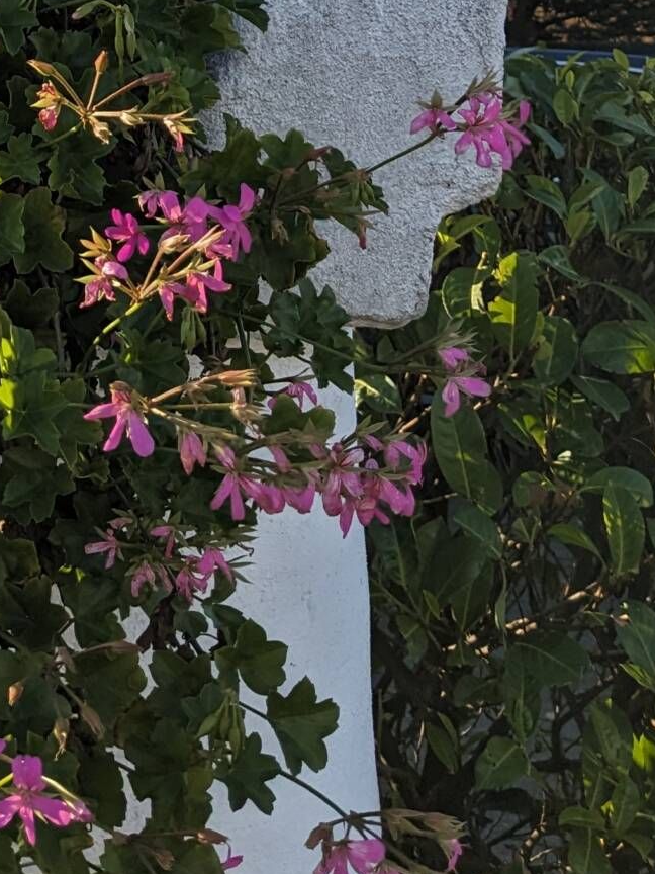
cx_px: -127
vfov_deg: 22.0
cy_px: -262
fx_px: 2018
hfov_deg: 17.6
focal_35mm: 80
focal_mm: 4.38
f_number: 1.73
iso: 53
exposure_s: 1/2336
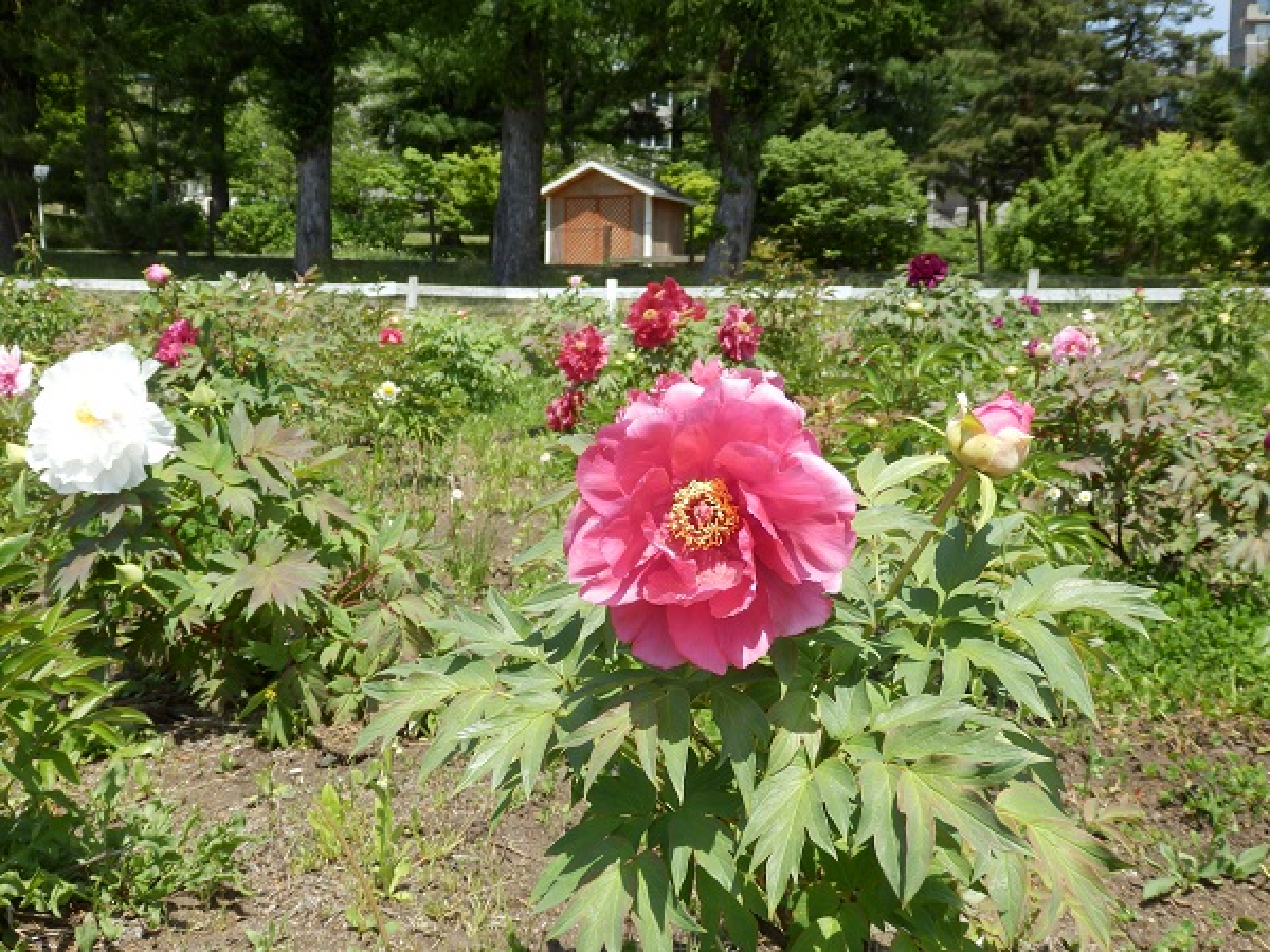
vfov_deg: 38.7
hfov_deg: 50.1
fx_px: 1357
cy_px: 476
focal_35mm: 37
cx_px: 635
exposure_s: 1/500
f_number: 3.6
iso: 80
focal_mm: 6.6
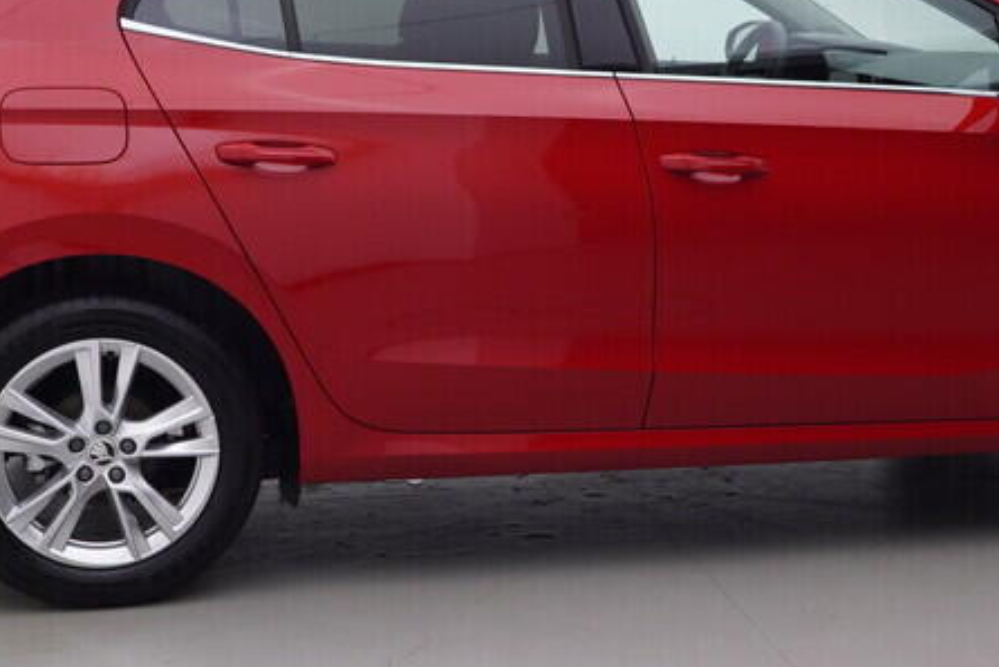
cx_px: 564
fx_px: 2016
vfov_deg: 18.8
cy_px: 293
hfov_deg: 27.8
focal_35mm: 73
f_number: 5
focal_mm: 15
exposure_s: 1/80
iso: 200
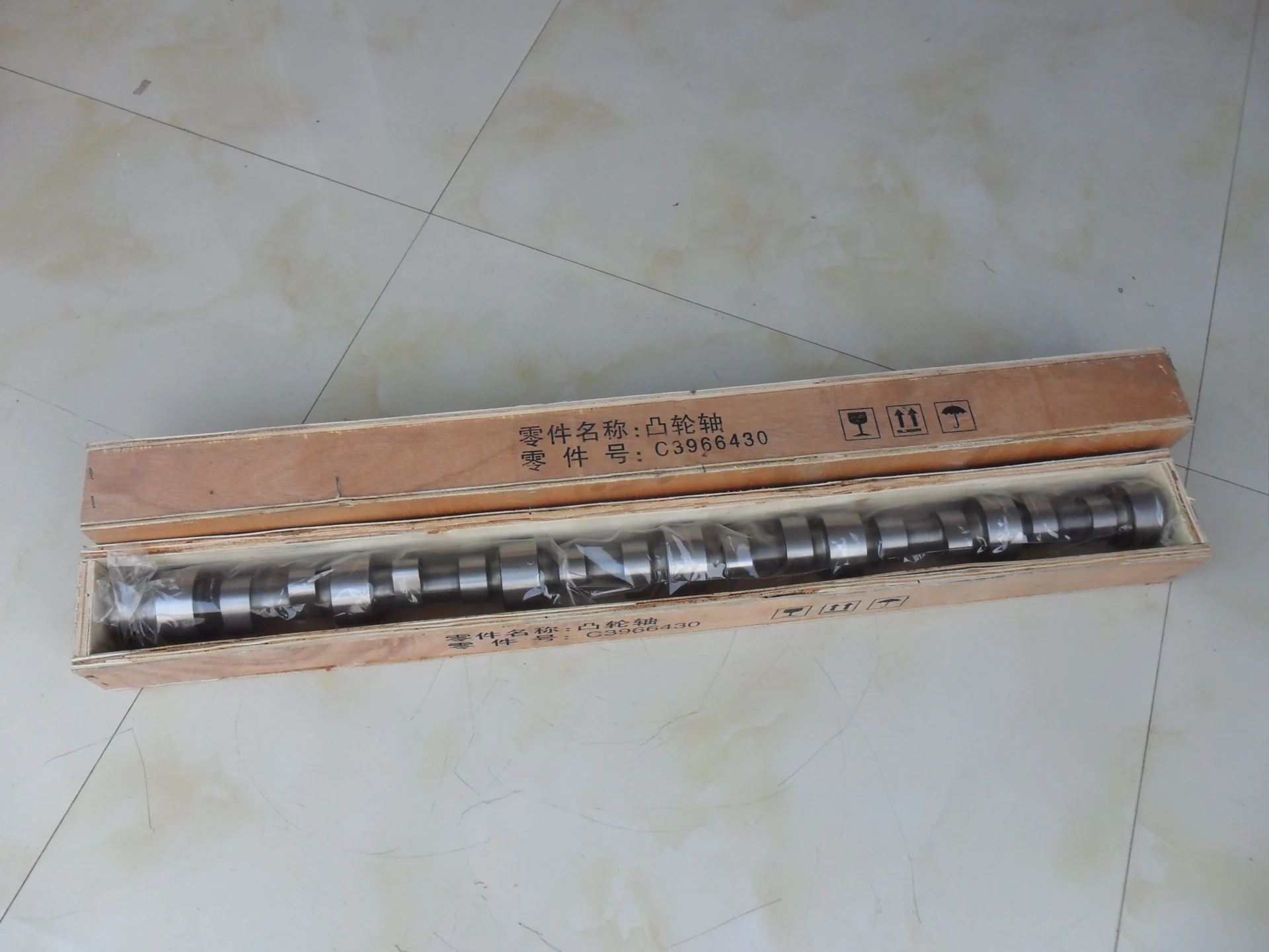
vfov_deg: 51.4
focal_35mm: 27
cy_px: 476
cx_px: 634
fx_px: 990
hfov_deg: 65.3
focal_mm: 4.9
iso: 100
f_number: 3.5
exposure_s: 1/125
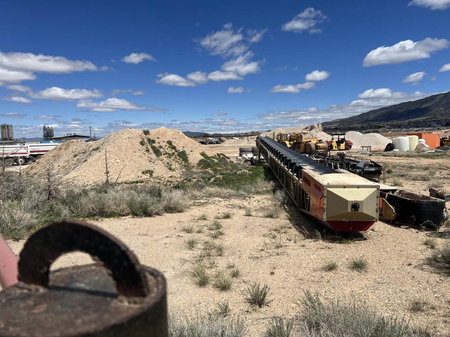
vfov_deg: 53.1
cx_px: 225
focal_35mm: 26
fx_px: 338
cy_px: 168
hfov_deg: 67.3
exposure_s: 1/8696
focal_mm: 5.7
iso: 50
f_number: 1.5
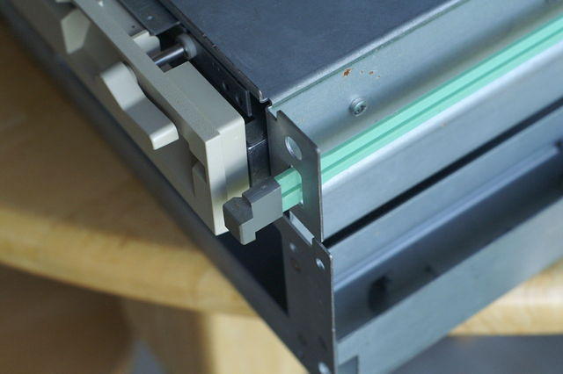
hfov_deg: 27.0
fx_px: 1172
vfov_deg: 18.2
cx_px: 282
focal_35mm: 75
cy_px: 187
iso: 800
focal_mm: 50
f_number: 5.6
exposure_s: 1/160
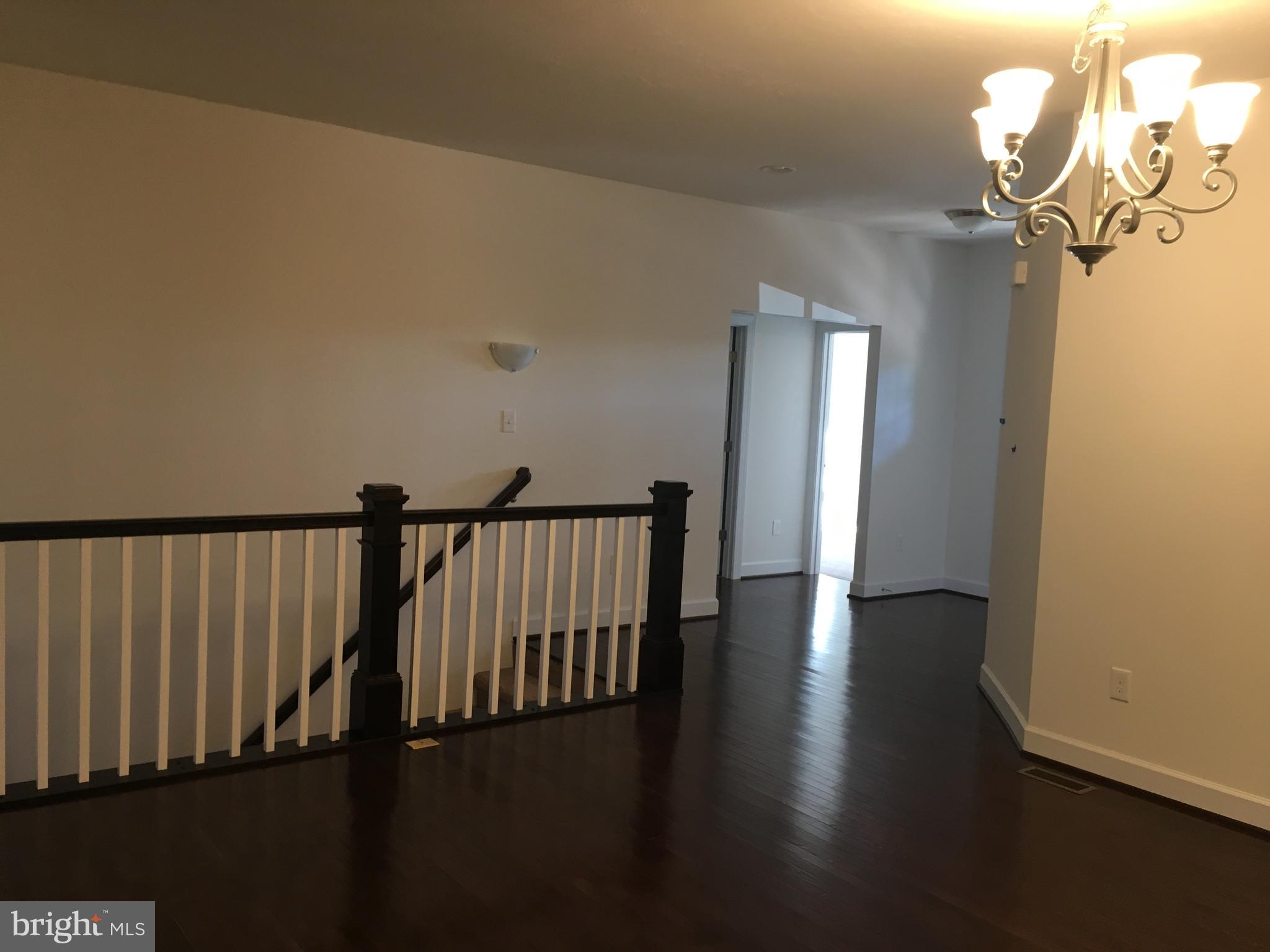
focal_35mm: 29
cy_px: 476
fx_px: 1064
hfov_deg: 61.7
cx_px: 635
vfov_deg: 48.2
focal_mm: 4.15
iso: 80
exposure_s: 1/30
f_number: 2.2
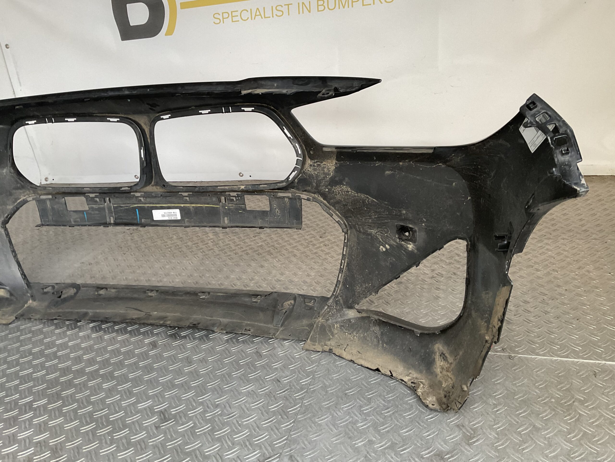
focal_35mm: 29
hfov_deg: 61.7
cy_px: 231
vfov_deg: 48.2
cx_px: 308
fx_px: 515
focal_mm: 3
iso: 80
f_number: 1.8
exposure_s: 1/50
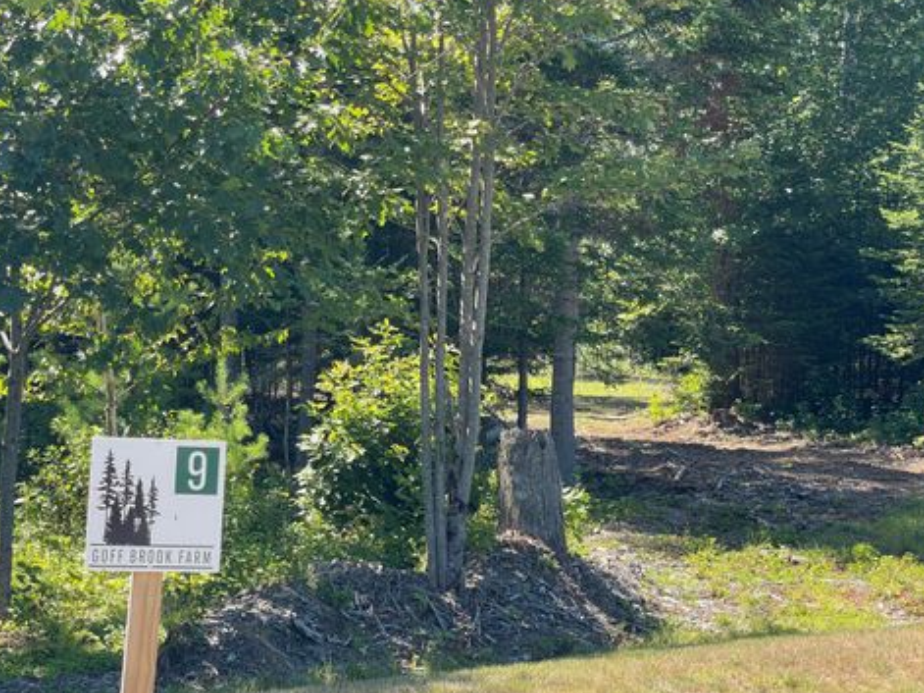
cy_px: 339
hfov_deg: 28.6
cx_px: 467
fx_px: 1815
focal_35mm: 68
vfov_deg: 21.6
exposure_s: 1/245
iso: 20
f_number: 2.2
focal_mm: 7.5
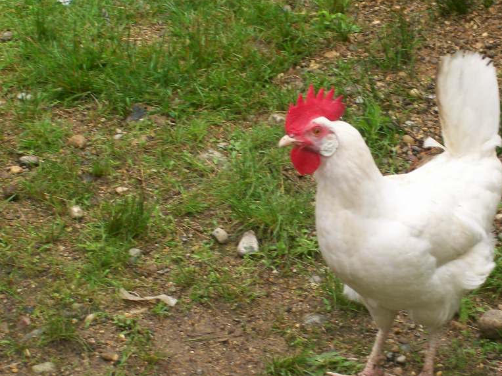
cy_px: 194
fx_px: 2102
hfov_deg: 13.6
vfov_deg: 10.2
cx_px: 336
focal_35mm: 145
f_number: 4.8
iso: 80
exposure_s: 1/62.4
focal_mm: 18
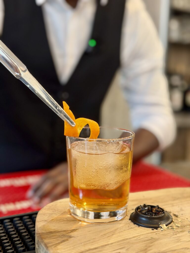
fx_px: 351
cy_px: 126
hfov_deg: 30.3
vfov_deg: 39.7
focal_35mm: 48
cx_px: 95
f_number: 1.78
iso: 250
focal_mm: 6.76
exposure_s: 1/33
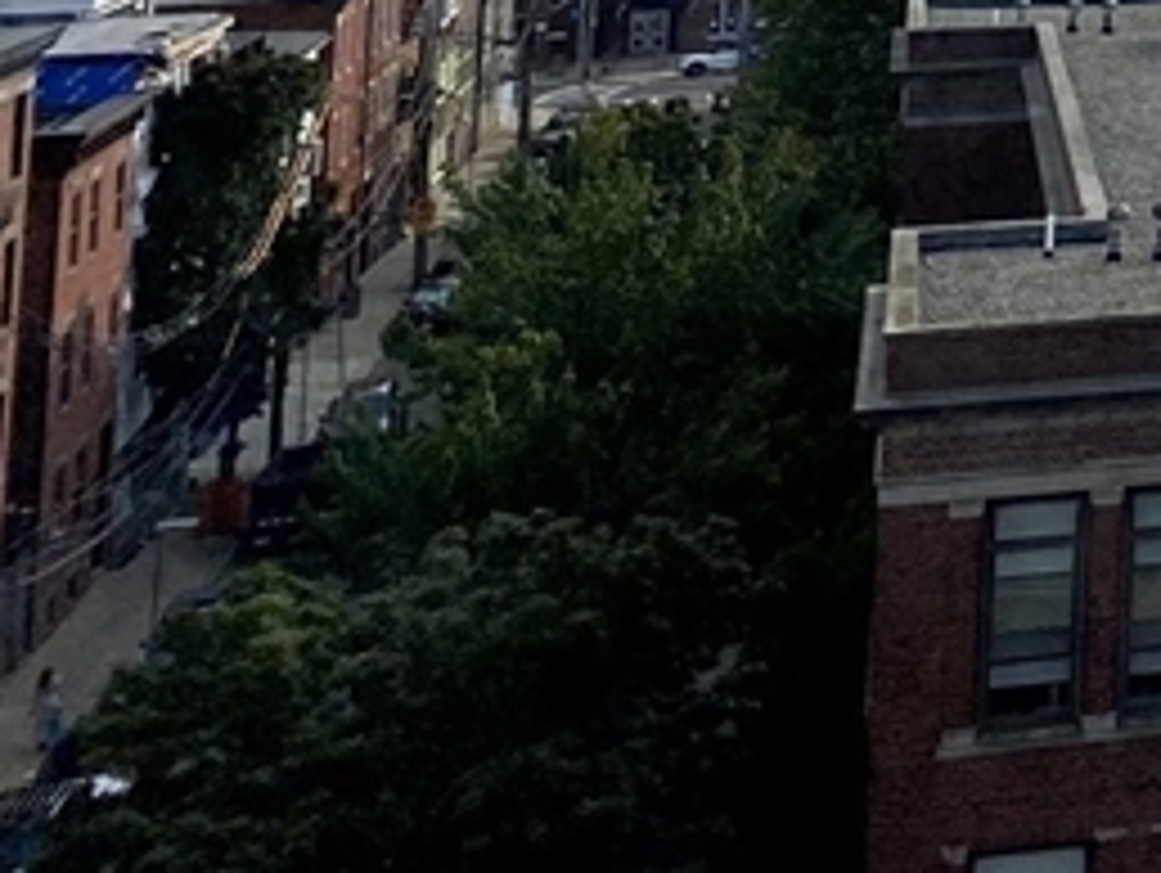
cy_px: -806
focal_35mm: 103
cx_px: 2187
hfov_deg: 15.8
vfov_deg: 12.8
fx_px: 3458
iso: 32
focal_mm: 4.25
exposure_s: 1/7194
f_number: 1.8
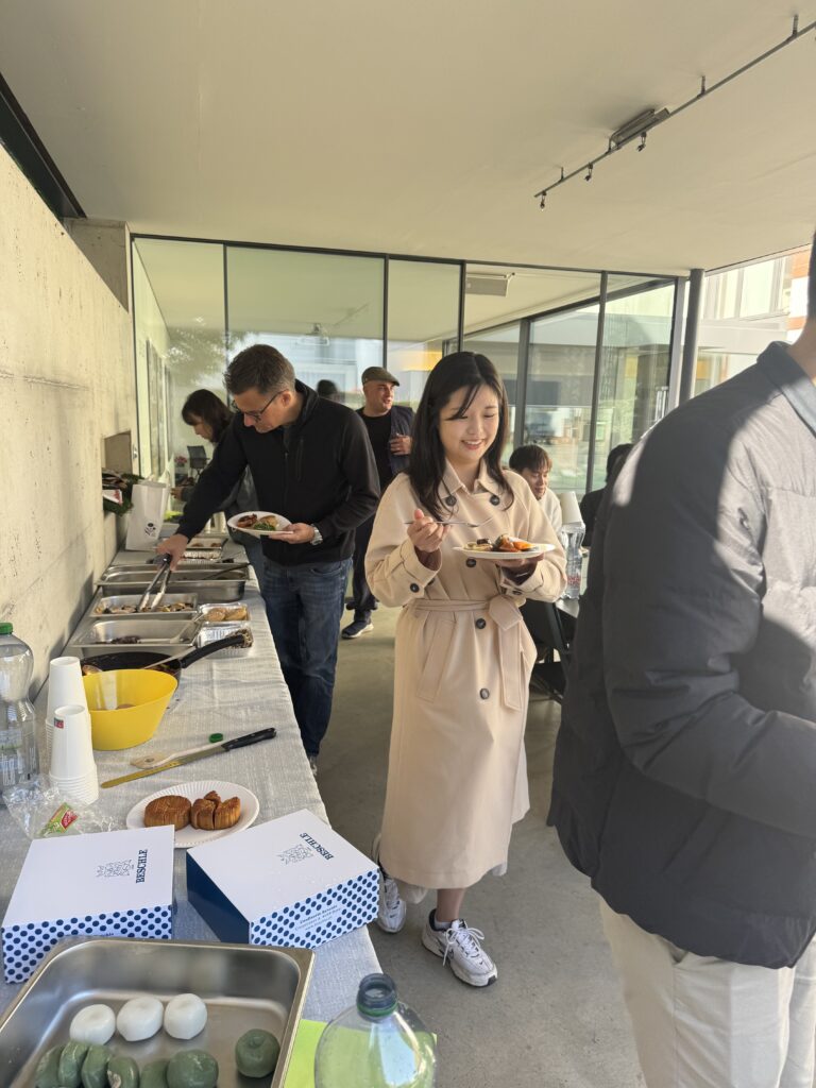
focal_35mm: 24
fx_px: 754
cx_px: 408
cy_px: 544
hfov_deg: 56.8
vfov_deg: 71.6
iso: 80
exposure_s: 1/428
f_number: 1.78
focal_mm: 6.76
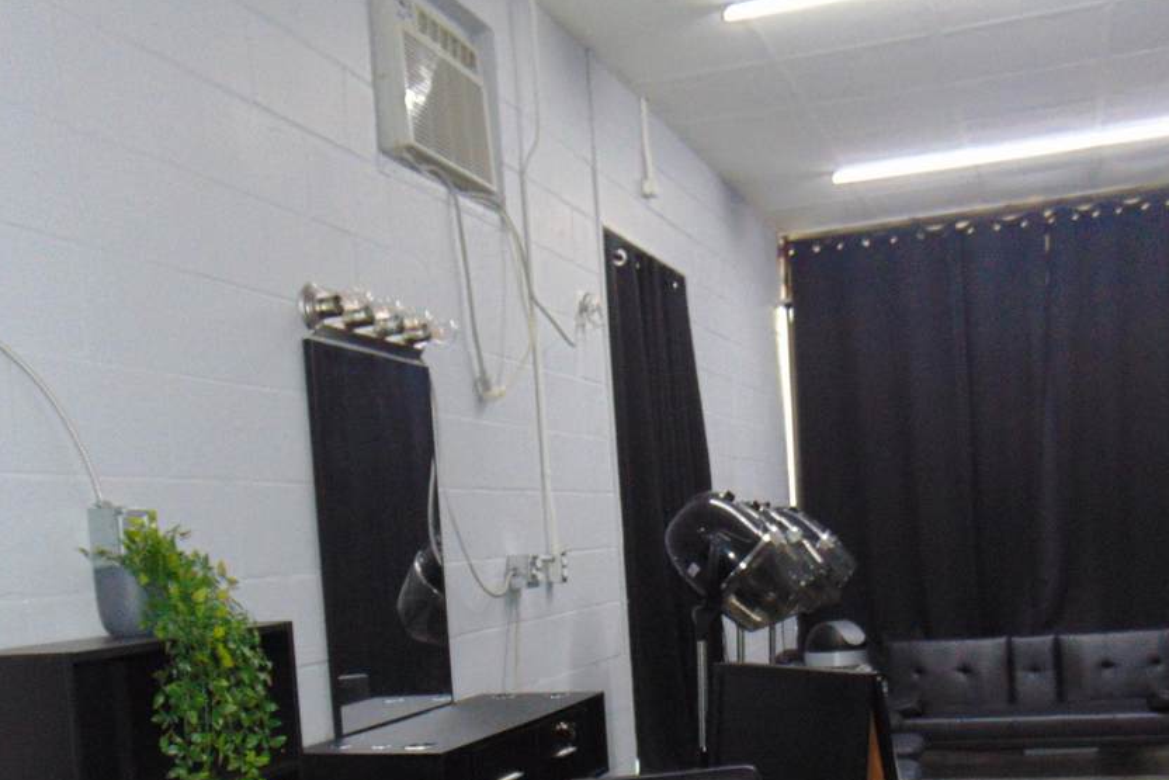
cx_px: 596
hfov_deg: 48.4
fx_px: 1299
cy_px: 644
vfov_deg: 32.3
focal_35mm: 40
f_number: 3
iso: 200
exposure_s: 1/30
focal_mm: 4.5
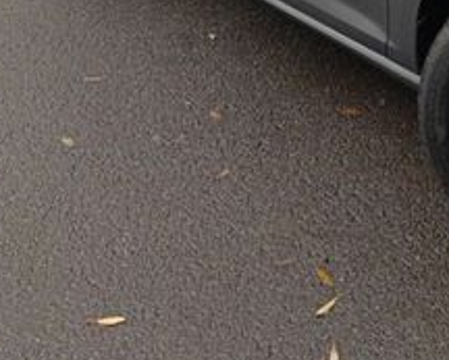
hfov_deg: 26.2
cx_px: 526
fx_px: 864
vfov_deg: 21.7
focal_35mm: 65
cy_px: -75
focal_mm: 5.59
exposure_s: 1/101
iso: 130
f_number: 1.88
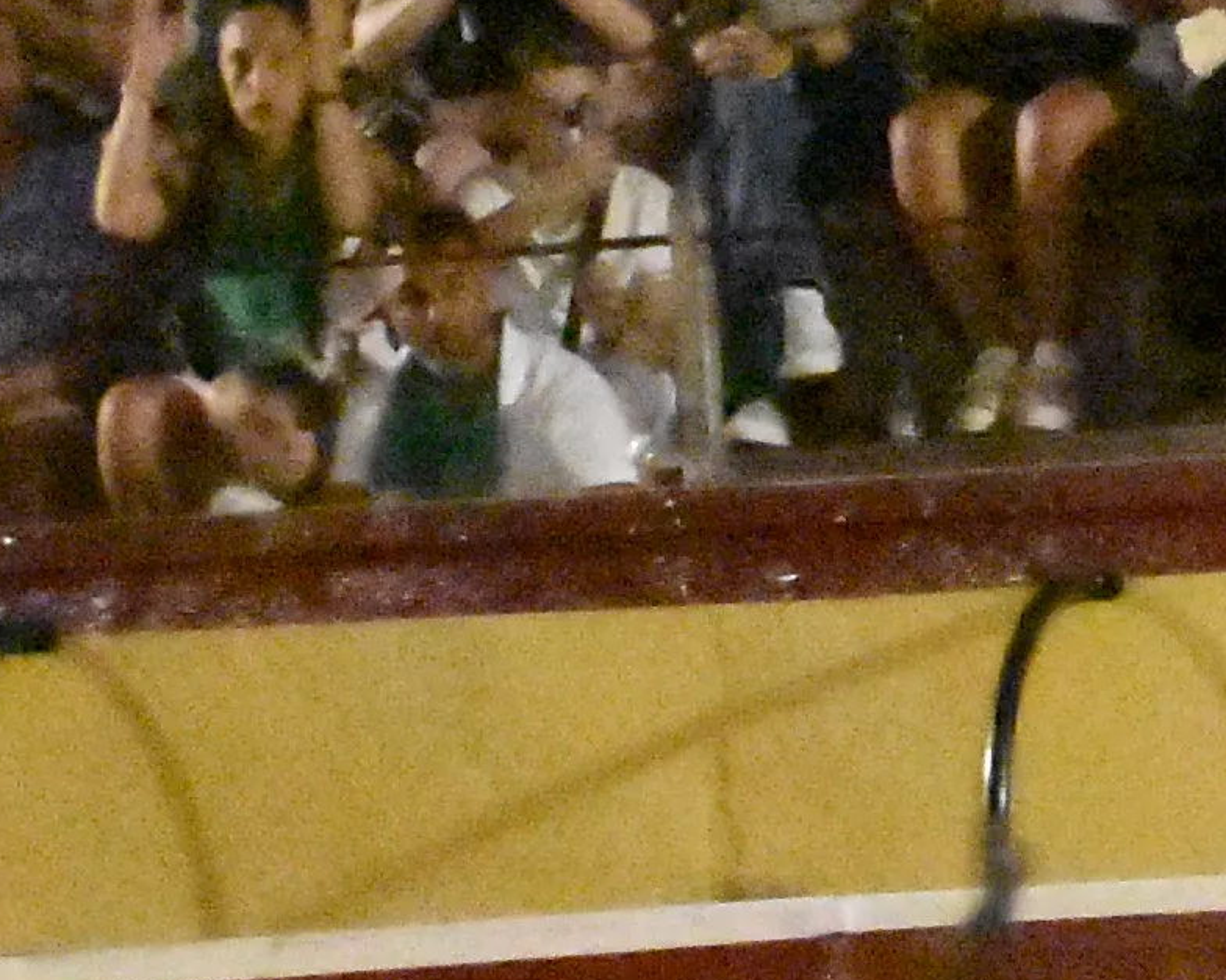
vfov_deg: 2.1
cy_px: 377
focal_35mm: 754
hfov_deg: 2.5
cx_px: 4441
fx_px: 27355
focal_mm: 70
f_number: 4.5
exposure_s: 1/320
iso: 25600
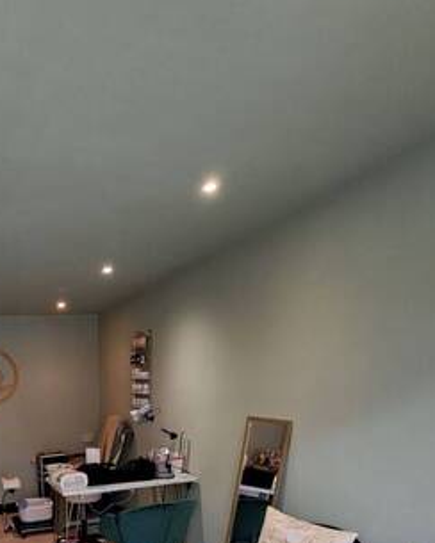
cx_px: 61
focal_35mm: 25
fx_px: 402
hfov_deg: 51.5
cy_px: 506
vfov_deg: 56.8
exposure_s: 1/50
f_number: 2.2
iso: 125
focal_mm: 1.42
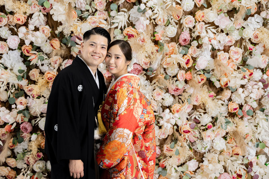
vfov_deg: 31.2
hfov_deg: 45.4
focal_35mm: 43
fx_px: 321
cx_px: 134
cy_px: 90
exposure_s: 1/125
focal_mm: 43
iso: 100
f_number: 2.8
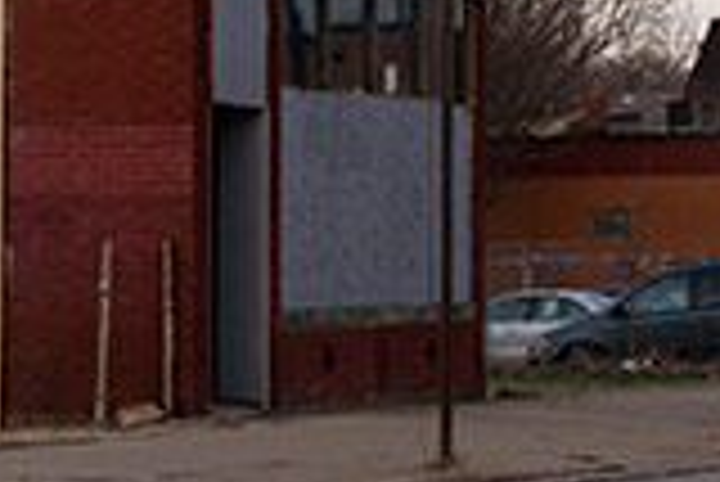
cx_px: -297
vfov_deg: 10.6
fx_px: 2542
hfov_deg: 15.1
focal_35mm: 127
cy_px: -124
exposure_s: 1/1000
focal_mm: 35
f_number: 4
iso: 500
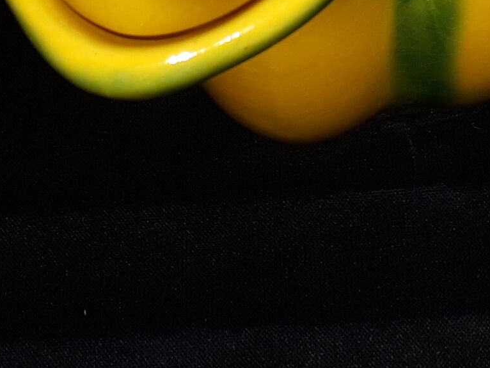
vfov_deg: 11.6
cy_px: -353
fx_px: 1628
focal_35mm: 115
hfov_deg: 17.1
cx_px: 237
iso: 64
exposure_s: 1/120
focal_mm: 3.6
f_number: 1.9
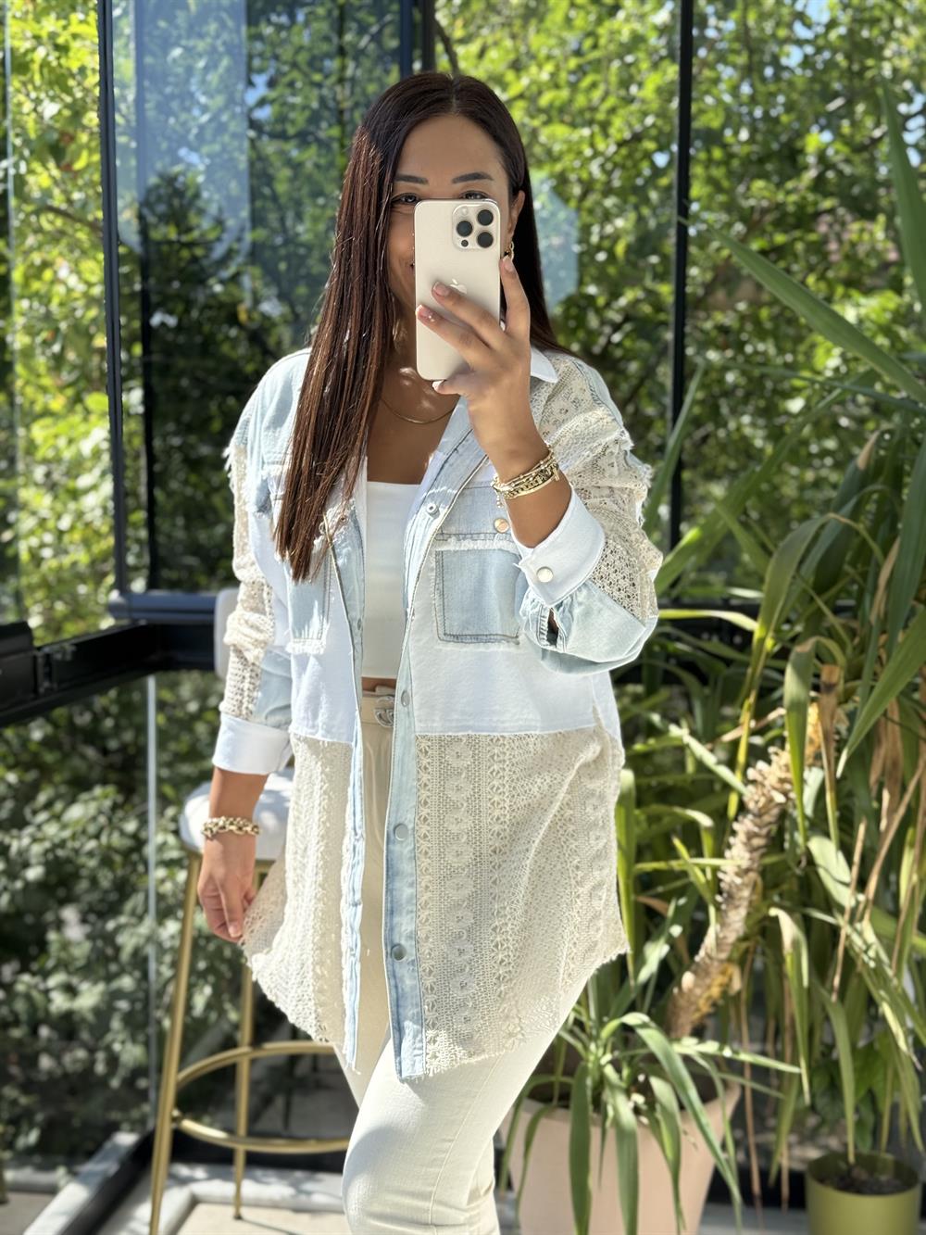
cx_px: 463
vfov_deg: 39.7
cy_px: 618
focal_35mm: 48
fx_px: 1712
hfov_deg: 30.3
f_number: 1.78
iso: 64
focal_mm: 6.76
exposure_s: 1/810
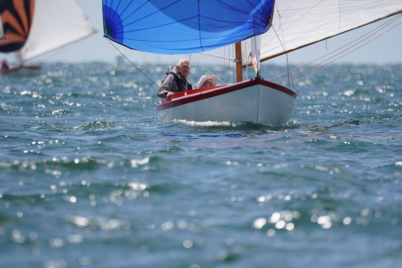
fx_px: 10047
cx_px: 201
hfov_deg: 2.3
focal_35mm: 900
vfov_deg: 1.5
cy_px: 134
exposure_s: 1/1600
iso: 320
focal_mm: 600
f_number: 6.3
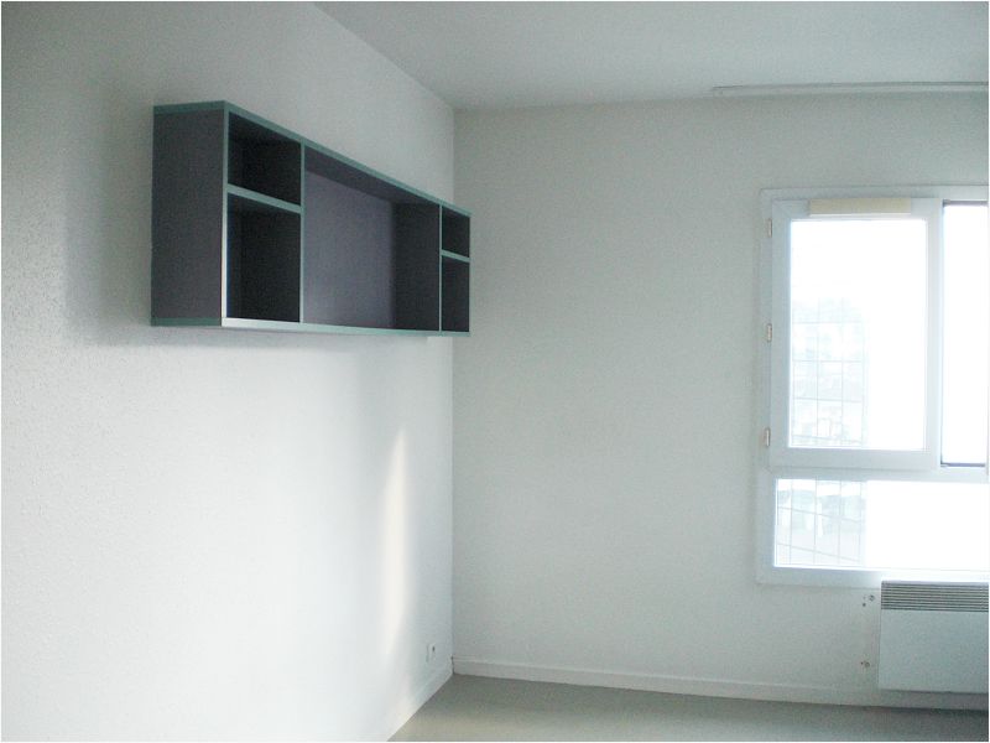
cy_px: 372
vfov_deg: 39.7
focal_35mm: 36
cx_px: 495
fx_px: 1030
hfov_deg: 51.4
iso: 200
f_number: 3.1
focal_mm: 6.3
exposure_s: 1/60
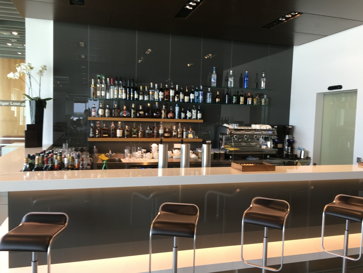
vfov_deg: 48.2
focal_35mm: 29
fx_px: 304
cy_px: 136
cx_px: 182
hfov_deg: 61.7
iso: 32
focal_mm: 4.15
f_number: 2.2
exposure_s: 1/50
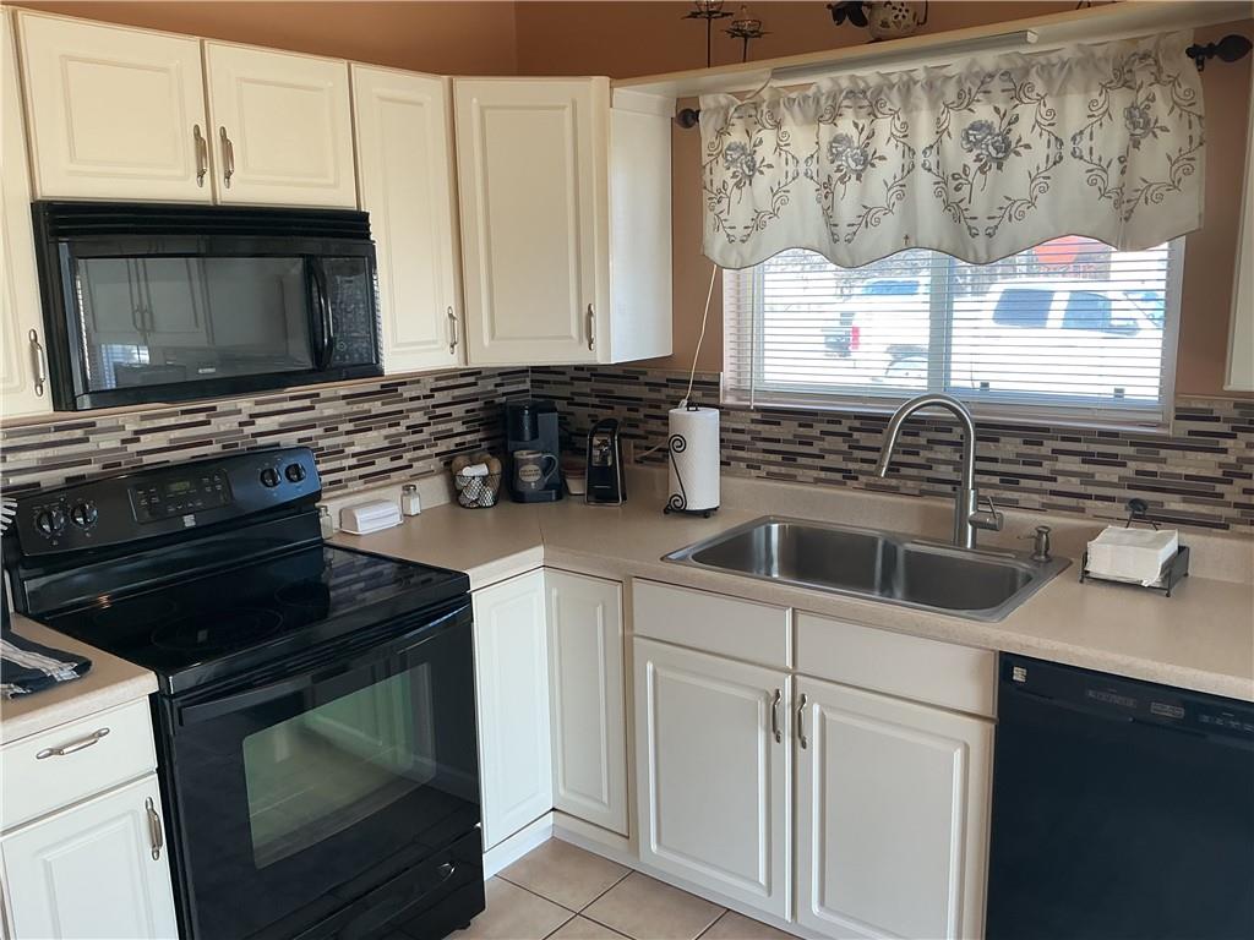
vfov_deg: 48.2
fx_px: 1051
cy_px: 470
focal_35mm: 29
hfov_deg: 61.7
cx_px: 627
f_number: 1.8
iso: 50
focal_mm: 3
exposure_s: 1/120
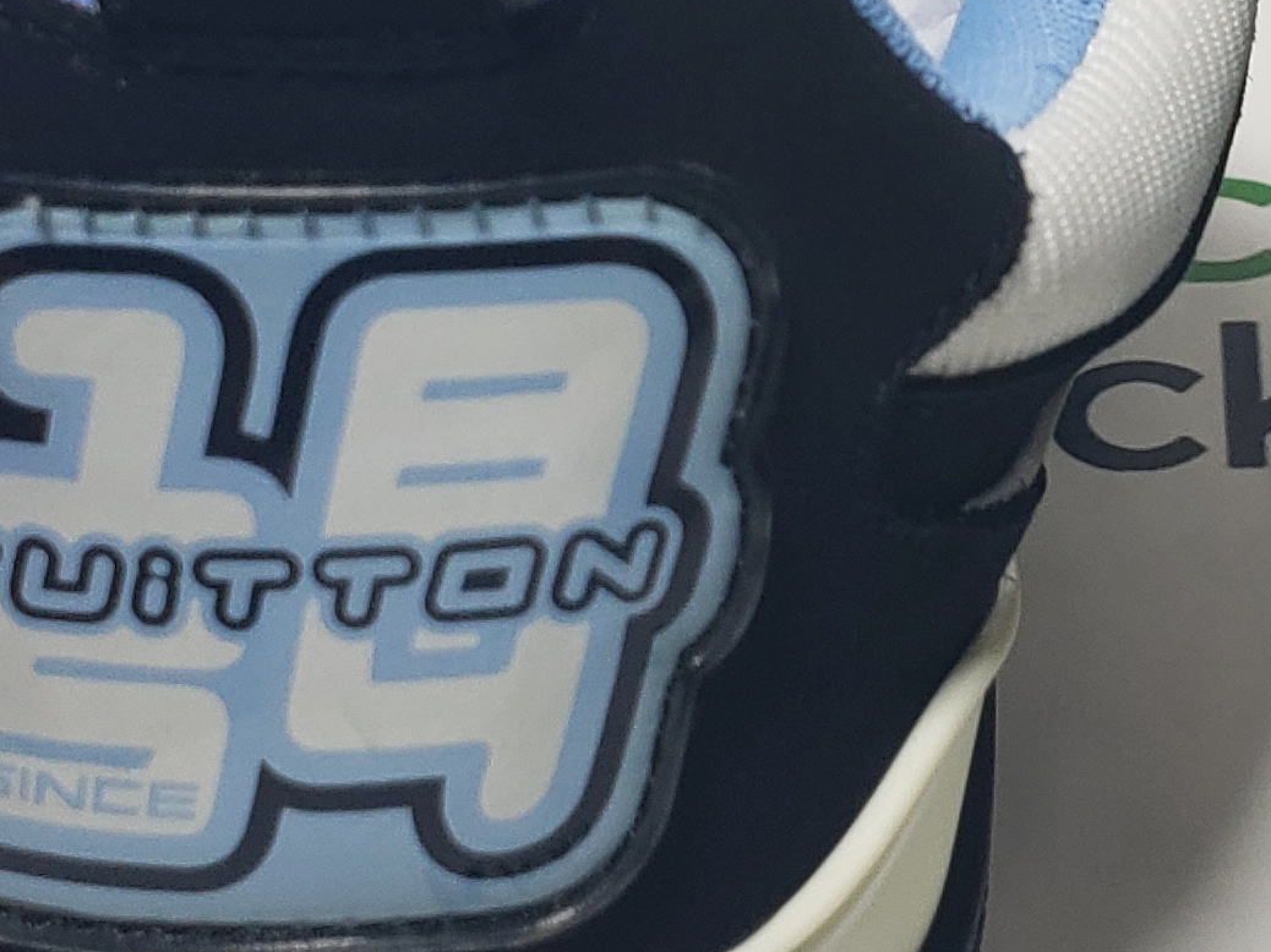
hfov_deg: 19.0
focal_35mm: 101
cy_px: 151
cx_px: 1234
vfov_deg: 14.5
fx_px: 3708
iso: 50
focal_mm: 4.3
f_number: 2.4
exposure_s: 1/189
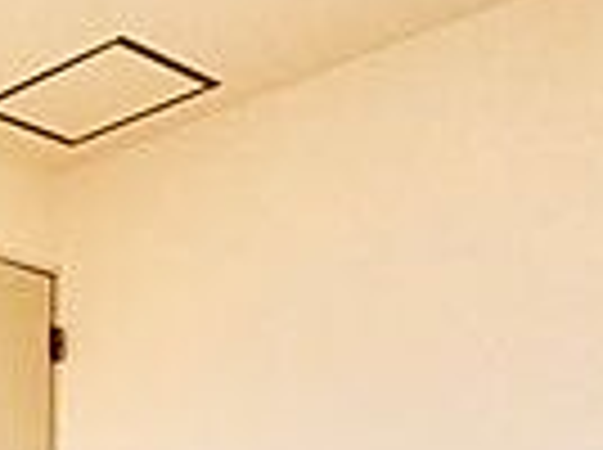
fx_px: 1130
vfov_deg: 19.7
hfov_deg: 22.2
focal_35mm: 65
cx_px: -396
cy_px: 664
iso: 160
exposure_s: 1/99
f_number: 2.2
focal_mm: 2.22
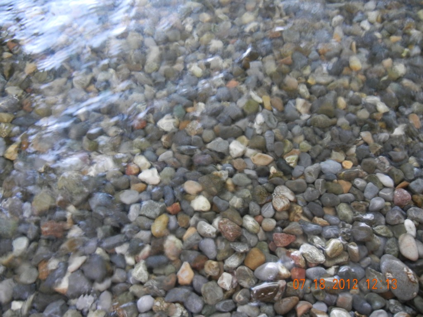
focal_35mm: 30
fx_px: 367
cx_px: 212
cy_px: 158
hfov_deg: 60.0
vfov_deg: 46.8
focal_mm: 5.4
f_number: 3.5
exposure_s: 1/37
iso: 400
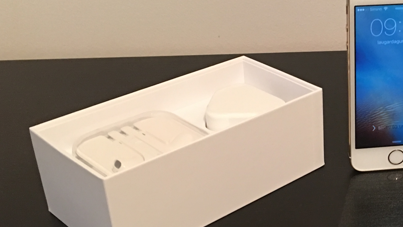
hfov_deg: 30.0
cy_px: 139
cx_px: 388
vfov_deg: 18.2
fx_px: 705
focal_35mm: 66
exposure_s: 1/10
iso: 80
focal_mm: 4.15
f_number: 2.2
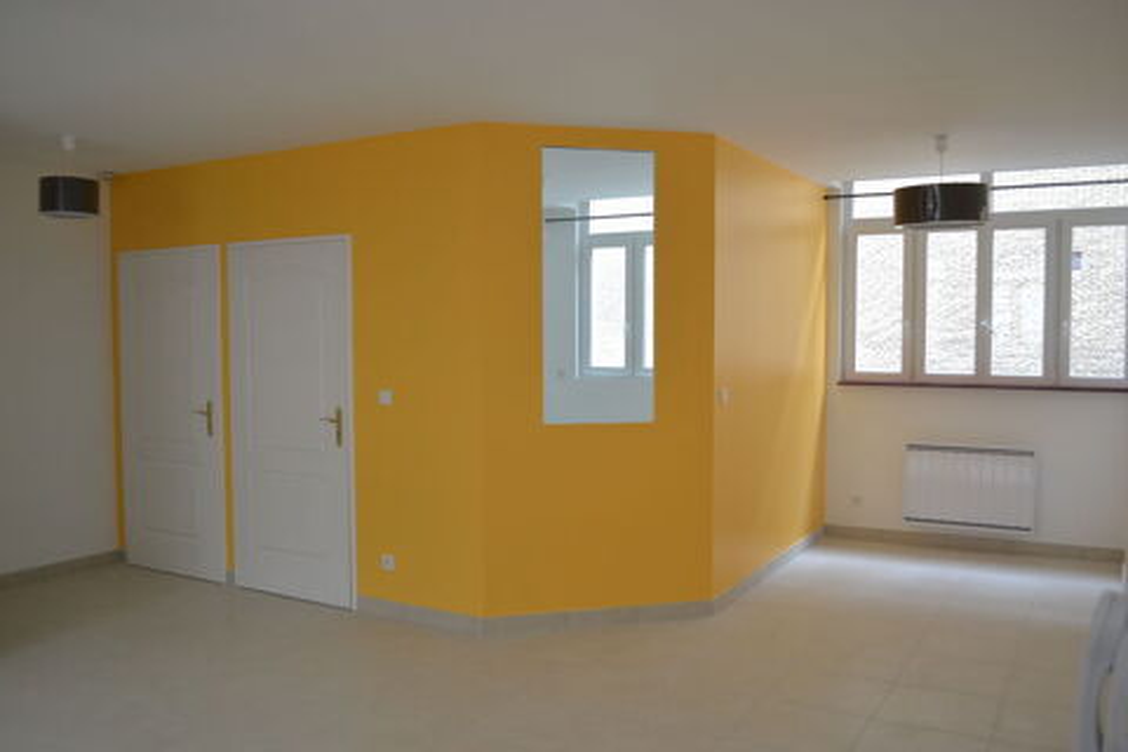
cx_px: 564
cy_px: 376
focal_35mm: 30
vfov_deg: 43.6
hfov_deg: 61.9
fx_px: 940
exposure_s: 1/60
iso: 450
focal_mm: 20
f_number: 3.8
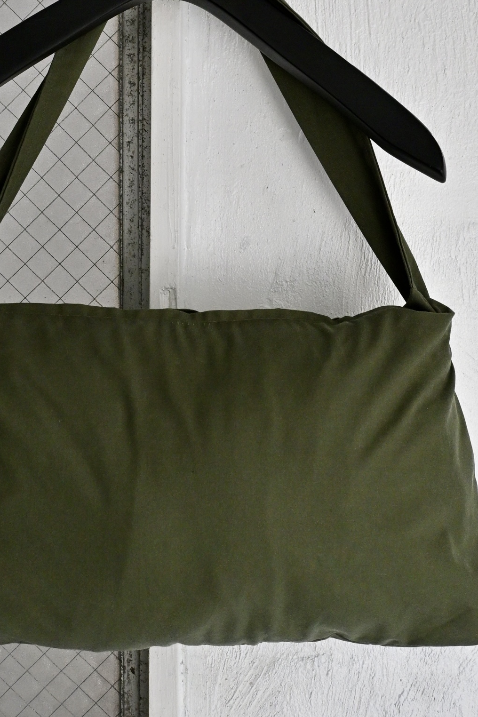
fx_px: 864
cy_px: 280
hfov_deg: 30.8
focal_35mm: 43
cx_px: 180
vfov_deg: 44.8
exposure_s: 1/100
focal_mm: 19.5
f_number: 6.3
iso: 800
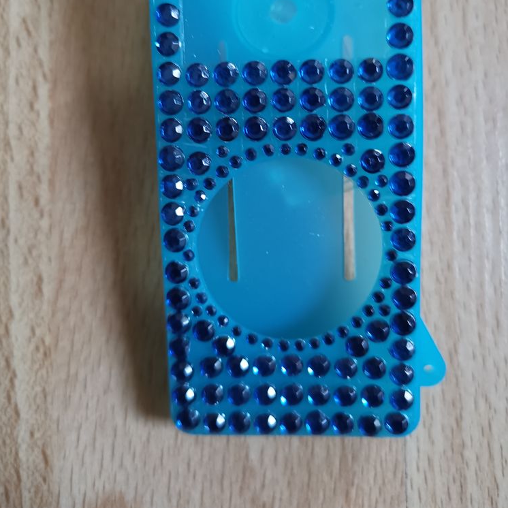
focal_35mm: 32
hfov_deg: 51.1
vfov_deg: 50.5
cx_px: 253
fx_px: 531
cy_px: 182
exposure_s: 1/33.3
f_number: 1.8
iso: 400
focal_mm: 5.58
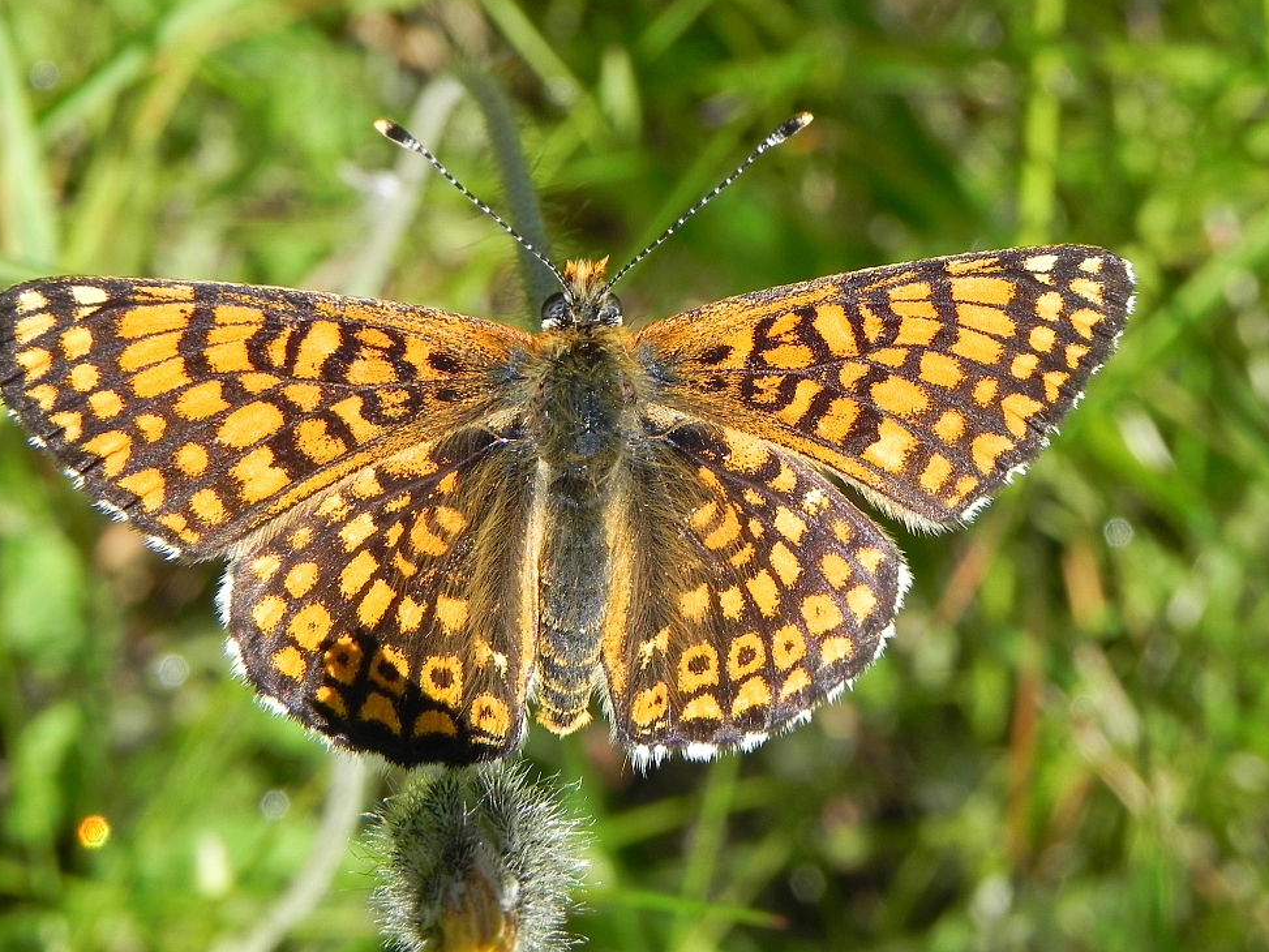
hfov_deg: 19.6
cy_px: 493
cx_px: 605
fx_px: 3666
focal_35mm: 100
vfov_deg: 14.8
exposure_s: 1/277
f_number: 6.3
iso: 160
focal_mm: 16.9
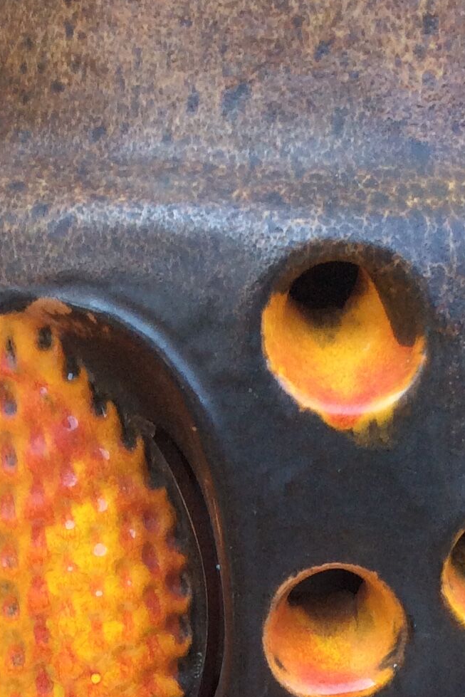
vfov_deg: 21.5
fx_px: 1704
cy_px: 837
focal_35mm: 88
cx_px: 319
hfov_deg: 15.5
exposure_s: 1/100
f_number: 2.4
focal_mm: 3.3
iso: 64
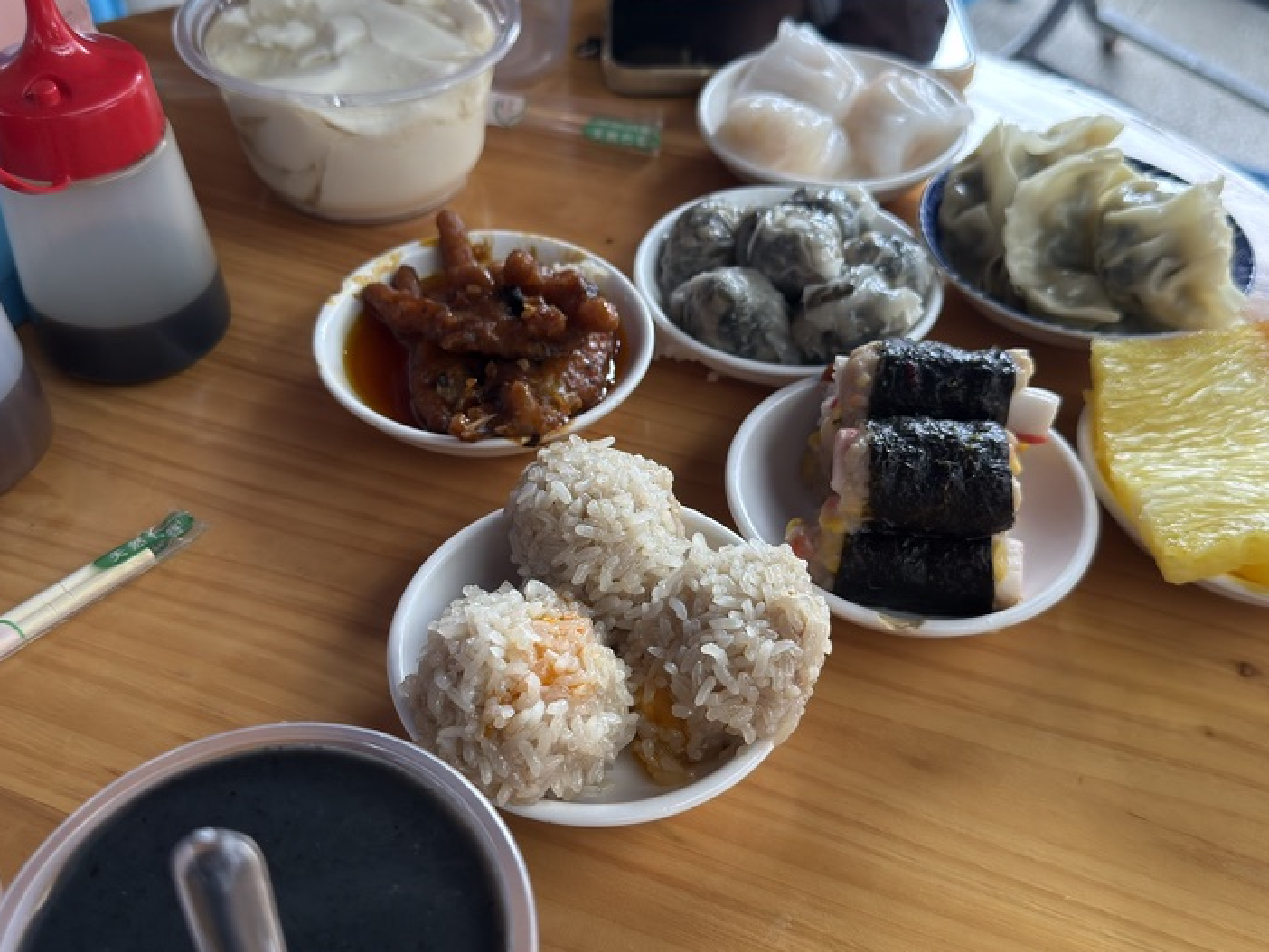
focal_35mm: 35
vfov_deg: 40.7
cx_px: 631
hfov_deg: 52.6
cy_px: 508
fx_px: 1284
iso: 250
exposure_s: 1/58
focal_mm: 6.76
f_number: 1.78
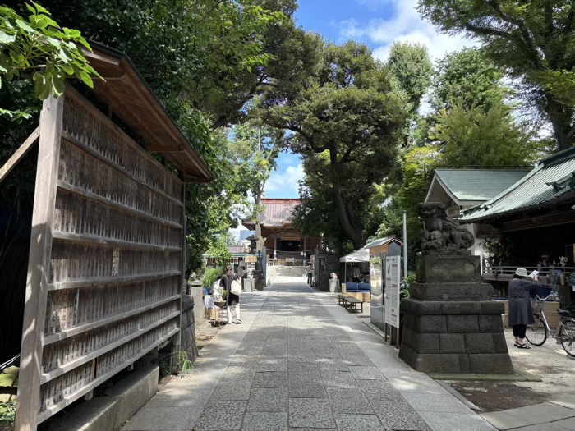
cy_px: 216
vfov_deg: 53.1
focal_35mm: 26
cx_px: 288
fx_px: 432
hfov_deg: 67.3
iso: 50
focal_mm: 5.96
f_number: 1.6
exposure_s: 1/456
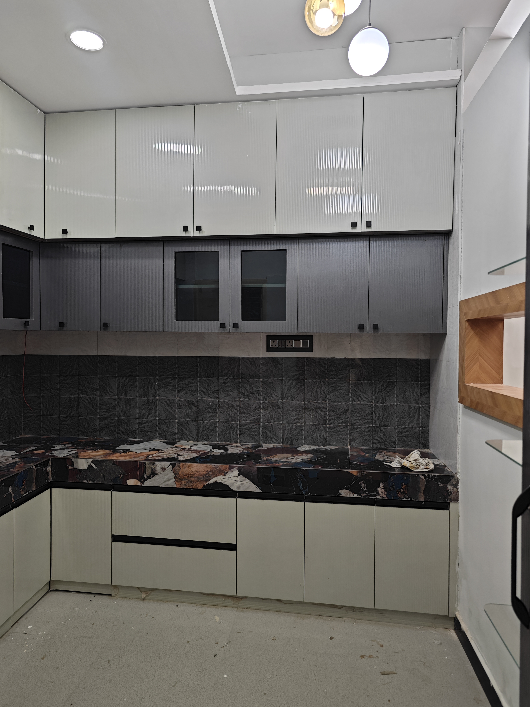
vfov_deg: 73.9
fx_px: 470
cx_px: 265
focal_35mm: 23
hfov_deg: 58.9
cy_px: 354
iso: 320
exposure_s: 1/50
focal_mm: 7.79
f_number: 1.9
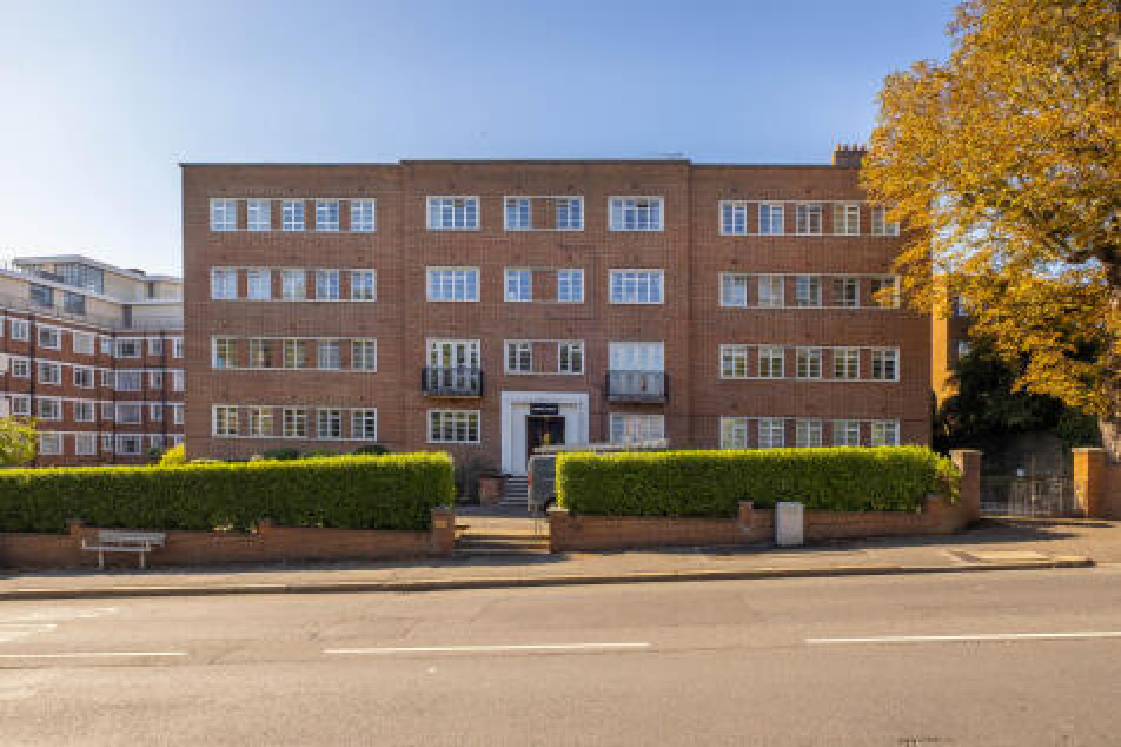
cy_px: 374
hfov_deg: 93.3
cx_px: 560
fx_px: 529
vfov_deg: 70.4
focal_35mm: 17
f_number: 7.1
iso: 250
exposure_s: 1/200
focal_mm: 11
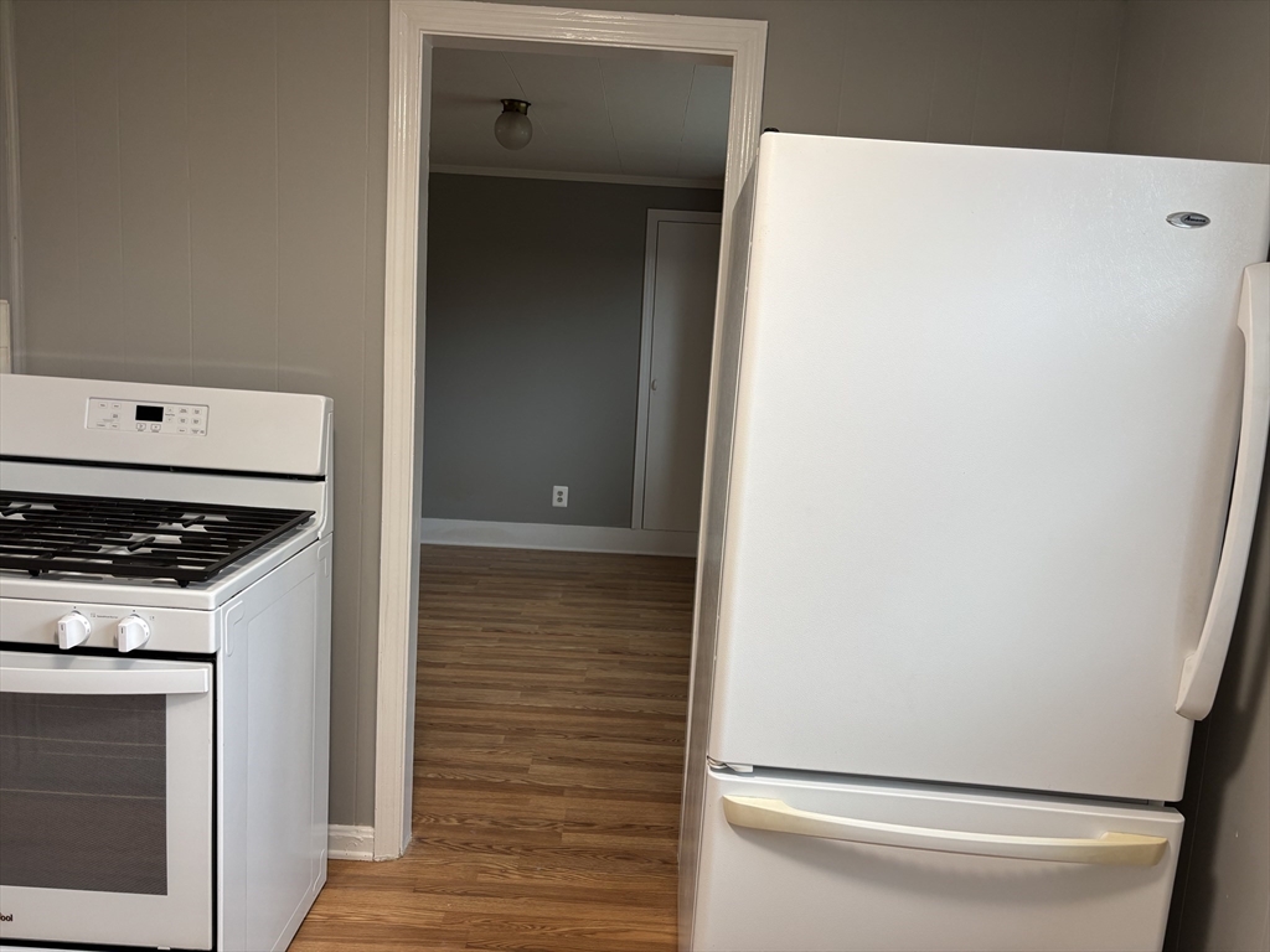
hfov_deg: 67.3
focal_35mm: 26
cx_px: 635
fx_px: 954
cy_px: 476
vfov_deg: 53.1
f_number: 1.6
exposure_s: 1/60
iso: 100
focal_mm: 5.96
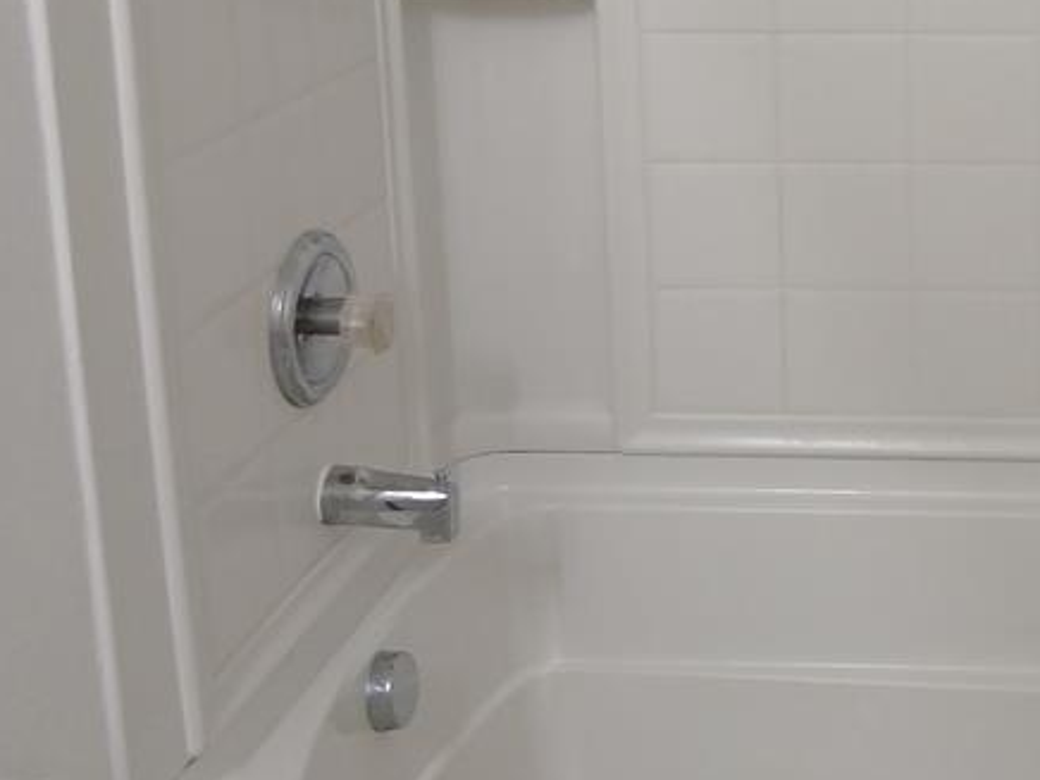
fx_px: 1833
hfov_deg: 29.8
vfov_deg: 23.2
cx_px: 1004
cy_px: 24
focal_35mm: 61
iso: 160
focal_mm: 3.98
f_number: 1.8
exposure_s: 1/60
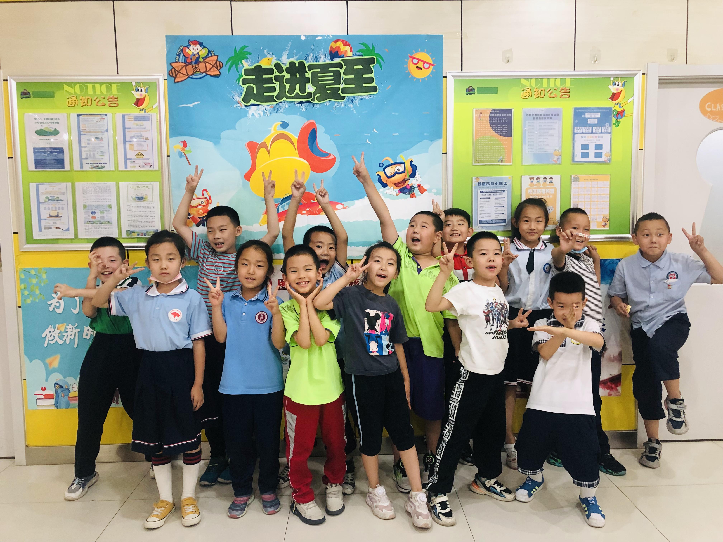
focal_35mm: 28
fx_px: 585
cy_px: 271
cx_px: 362
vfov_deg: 49.7
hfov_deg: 63.4
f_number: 1.8
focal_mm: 4
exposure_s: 1/50
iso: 250
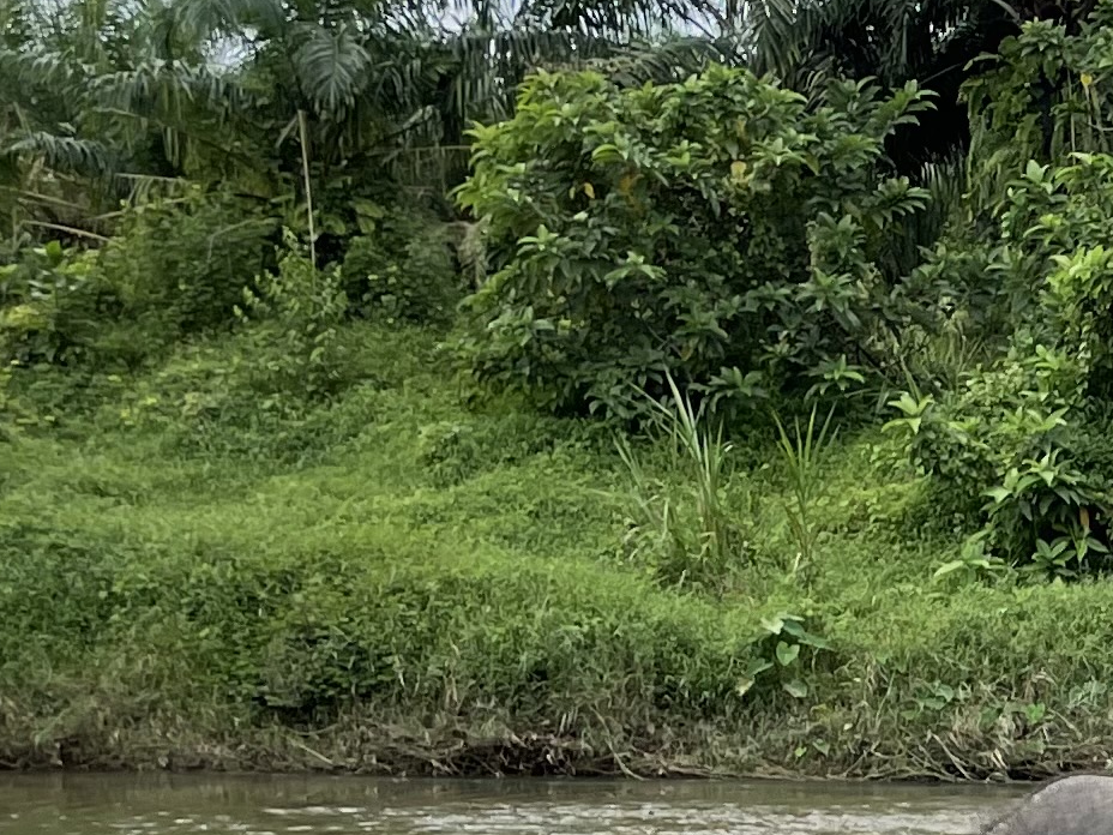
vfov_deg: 12.7
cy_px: 1110
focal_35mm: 113
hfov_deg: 15.3
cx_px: 1938
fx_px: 3633
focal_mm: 4.2
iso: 32
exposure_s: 1/744
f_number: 1.6
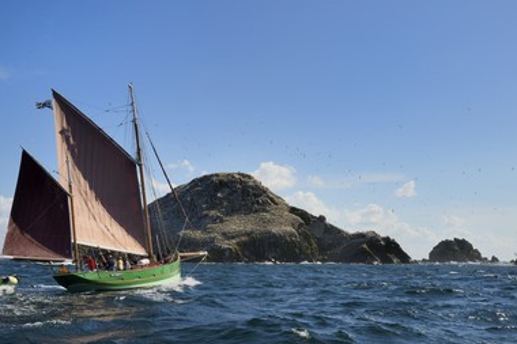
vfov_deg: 31.8
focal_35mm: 42
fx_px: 603
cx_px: 235
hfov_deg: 46.4
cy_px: 186
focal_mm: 38
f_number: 16
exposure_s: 1/1250
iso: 800
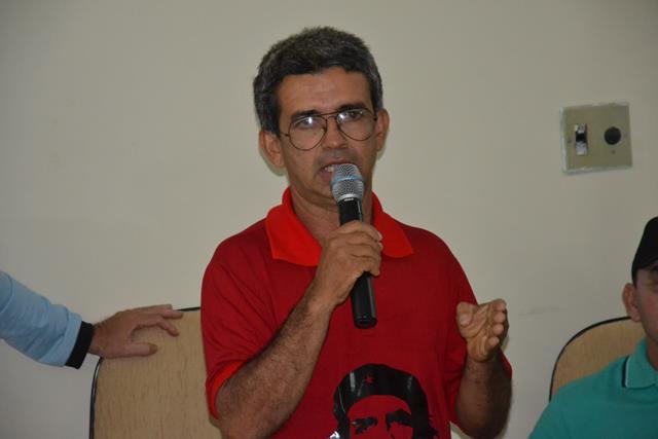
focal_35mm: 147
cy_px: 220
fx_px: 2687
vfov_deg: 9.3
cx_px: 329
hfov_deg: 14.0
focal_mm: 98
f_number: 5.6
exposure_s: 1/60
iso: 3200
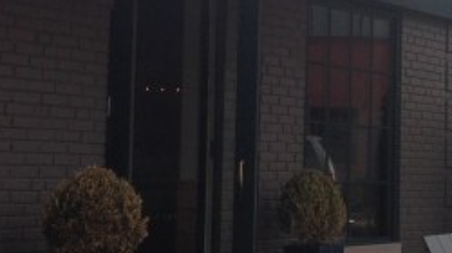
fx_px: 1329
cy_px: 81
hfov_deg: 18.9
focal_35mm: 111
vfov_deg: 10.9
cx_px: 424
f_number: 2.4
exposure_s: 1/497
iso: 50
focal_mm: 4.12
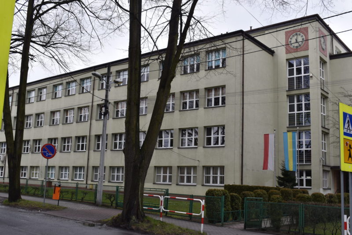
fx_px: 382
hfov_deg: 49.5
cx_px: 176
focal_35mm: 39
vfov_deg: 34.3
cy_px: 118
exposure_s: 1/250
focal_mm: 26
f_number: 8
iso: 200
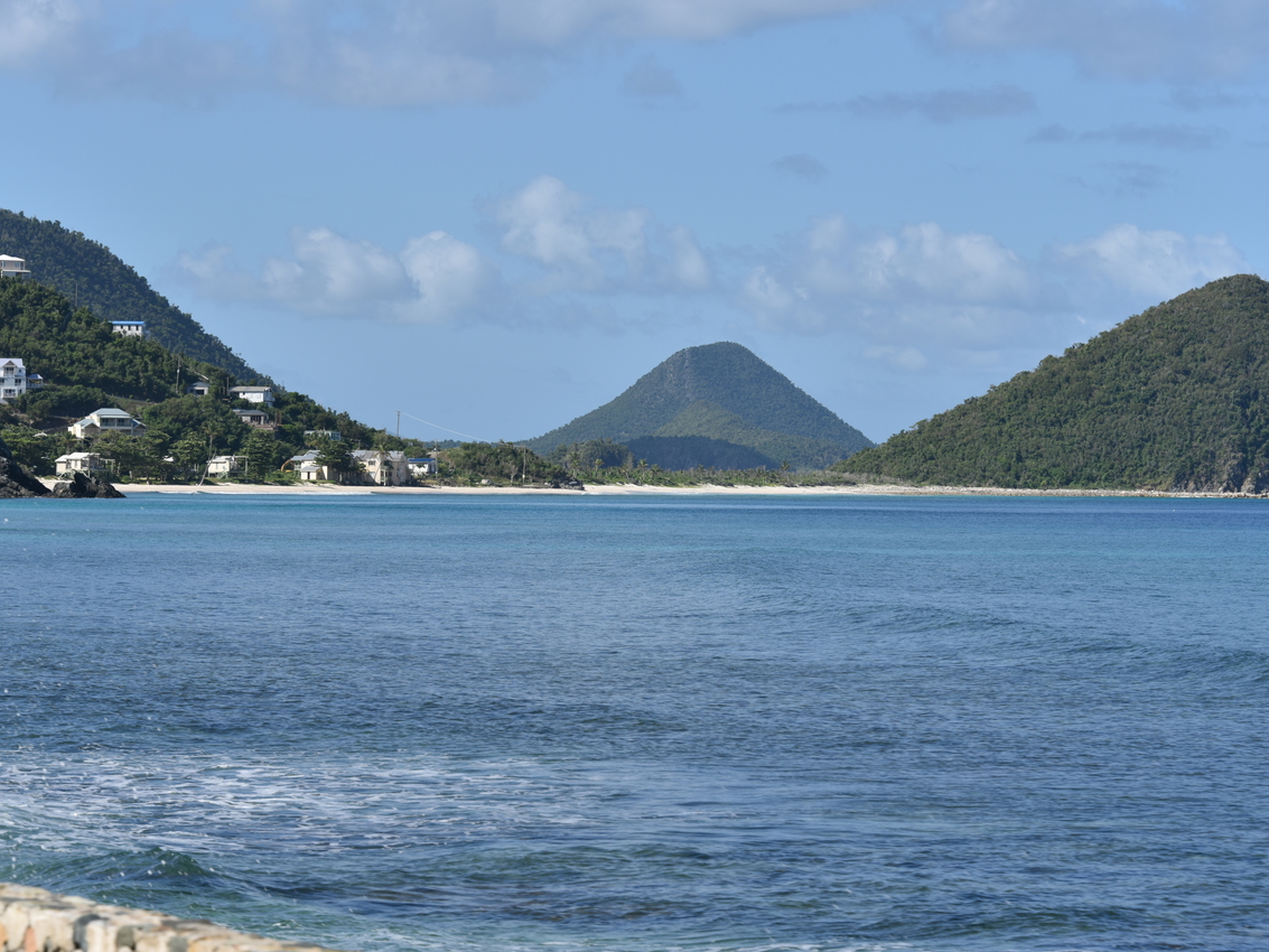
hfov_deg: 15.6
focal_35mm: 126
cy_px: 476
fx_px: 4620
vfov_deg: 11.8
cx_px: 624
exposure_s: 1/320
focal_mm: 116
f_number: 9
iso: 100
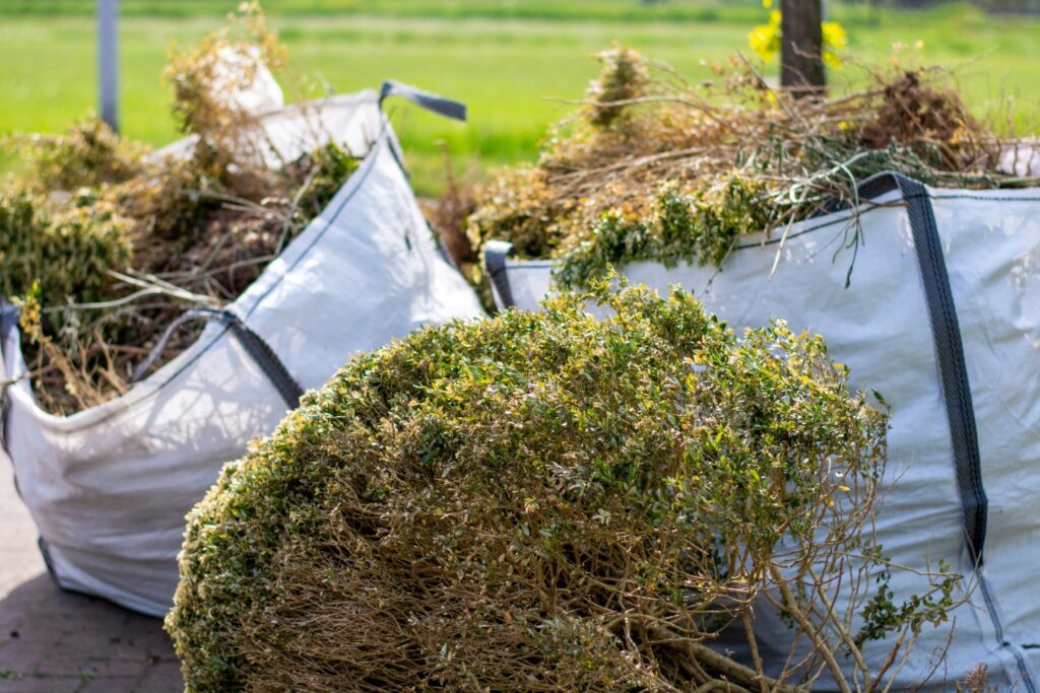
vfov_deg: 18.2
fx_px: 2167
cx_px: 520
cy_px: 346
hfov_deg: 27.0
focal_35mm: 75
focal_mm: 50
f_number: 2.2
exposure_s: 1/1250
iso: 100
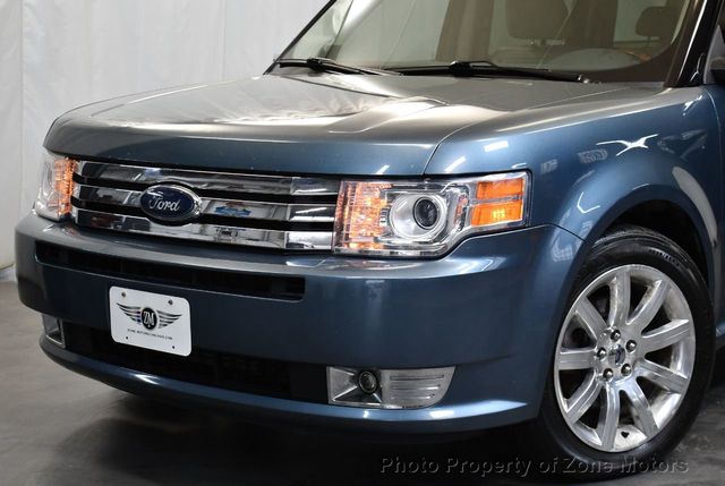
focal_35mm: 68
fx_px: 1372
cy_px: 243
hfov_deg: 29.6
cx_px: 362
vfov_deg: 20.1
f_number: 4.5
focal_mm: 34
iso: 1000
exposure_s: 1/125
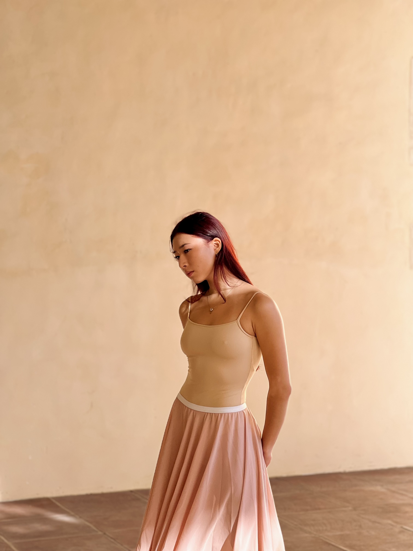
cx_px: 206
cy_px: 276
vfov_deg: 25.3
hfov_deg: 19.1
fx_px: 1225
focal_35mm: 77
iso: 32
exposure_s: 1/121
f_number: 2.8
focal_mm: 9
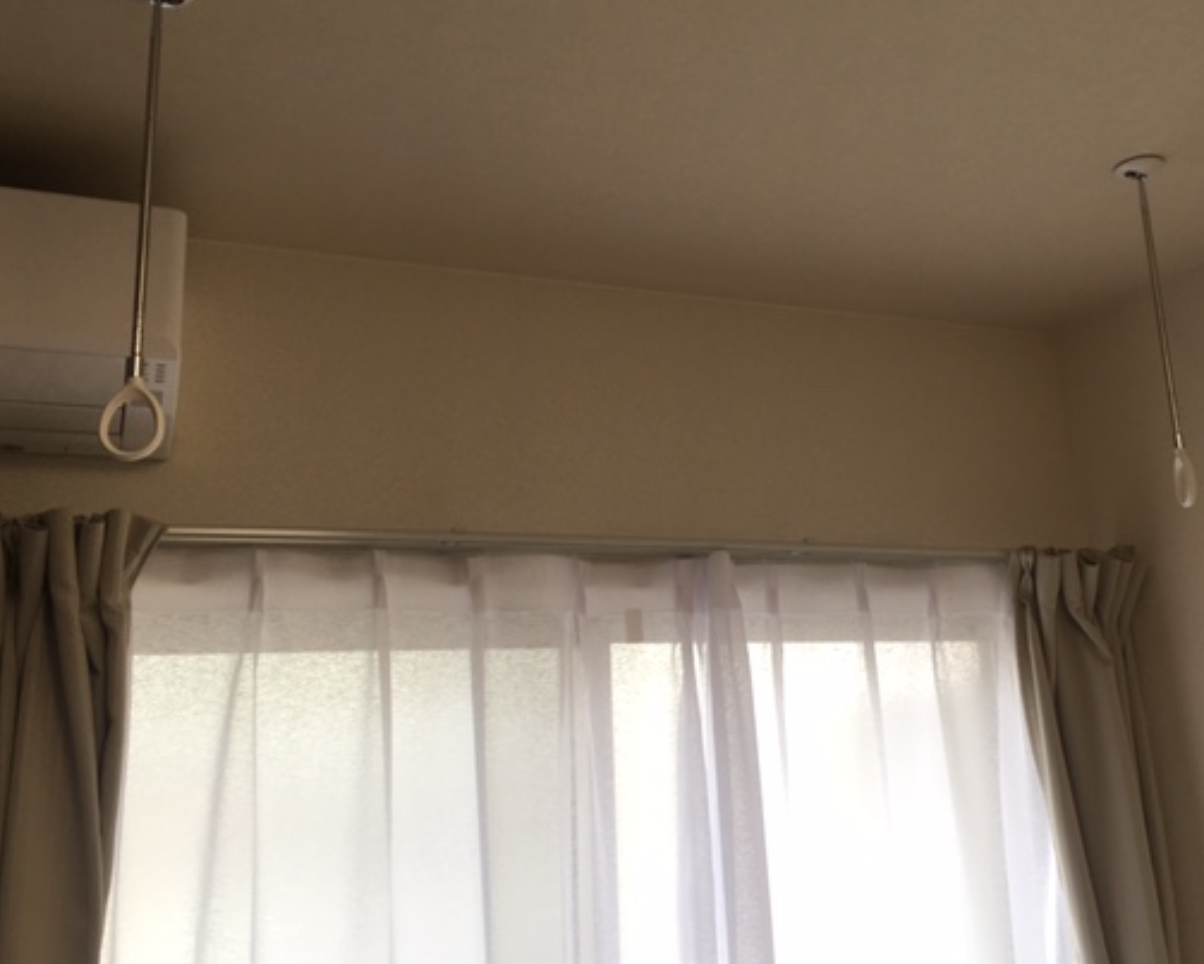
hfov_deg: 50.0
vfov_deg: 41.1
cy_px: 435
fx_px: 1284
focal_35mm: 36
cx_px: 716
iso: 32
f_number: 2.2
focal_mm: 4.15
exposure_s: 1/60
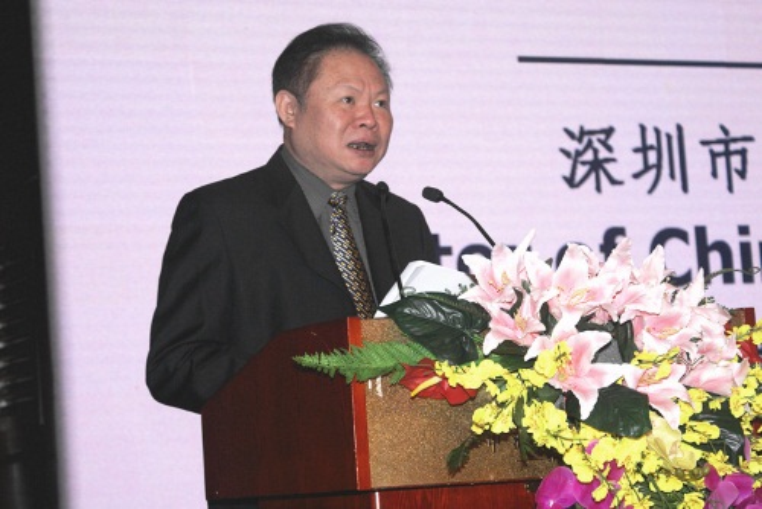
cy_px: 254
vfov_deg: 13.1
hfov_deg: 19.4
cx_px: 381
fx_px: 2224
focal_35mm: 105
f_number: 5.6
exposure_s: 1/125
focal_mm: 70
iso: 400
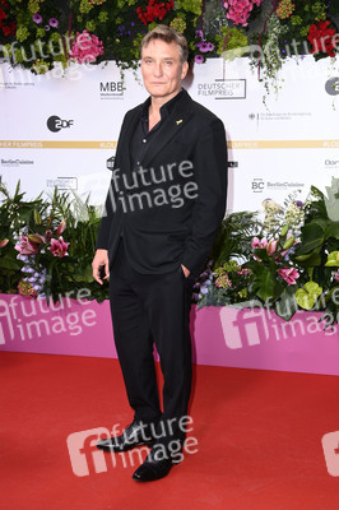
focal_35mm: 48
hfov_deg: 28.0
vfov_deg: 41.1
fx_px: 679
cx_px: 170
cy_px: 255
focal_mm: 48
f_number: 5.6
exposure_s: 1/250
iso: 640
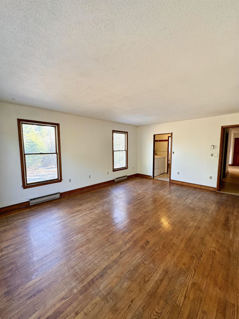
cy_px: 160
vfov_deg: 102.1
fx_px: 129
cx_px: 120
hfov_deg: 85.7
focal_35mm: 14
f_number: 2.2
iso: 200
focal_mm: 2.22
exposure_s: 1/84
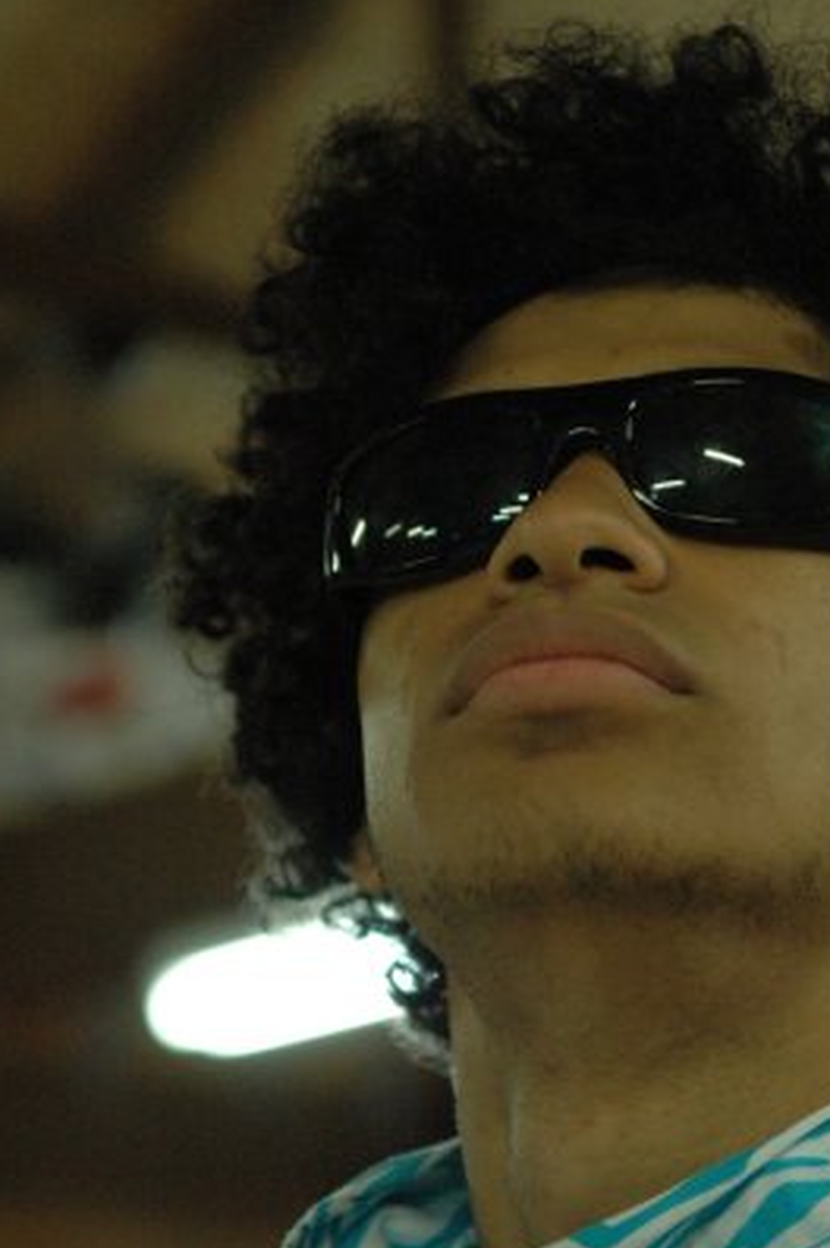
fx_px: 4322
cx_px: 593
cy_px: 714
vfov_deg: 16.4
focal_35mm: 125
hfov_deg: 11.0
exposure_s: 1/60
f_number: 2.8
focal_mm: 55
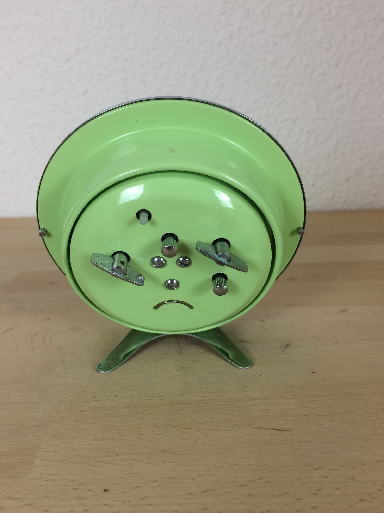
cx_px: 195
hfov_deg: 46.8
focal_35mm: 30
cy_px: 255
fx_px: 444
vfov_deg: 60.0
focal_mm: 4.15
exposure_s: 1/33
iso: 32
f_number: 2.2
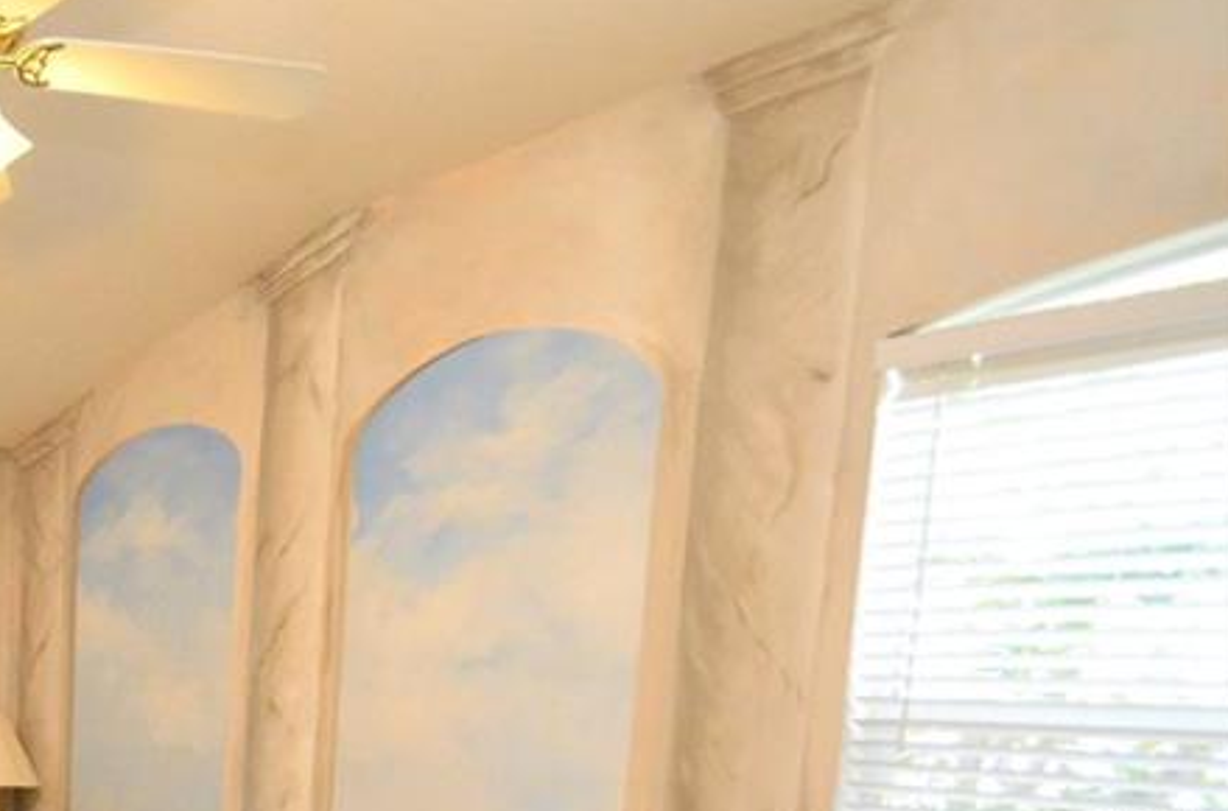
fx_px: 1190
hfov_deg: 41.0
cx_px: -187
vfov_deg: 33.9
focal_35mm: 35
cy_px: 838
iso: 2800
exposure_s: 1/60
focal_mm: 10
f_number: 5.6
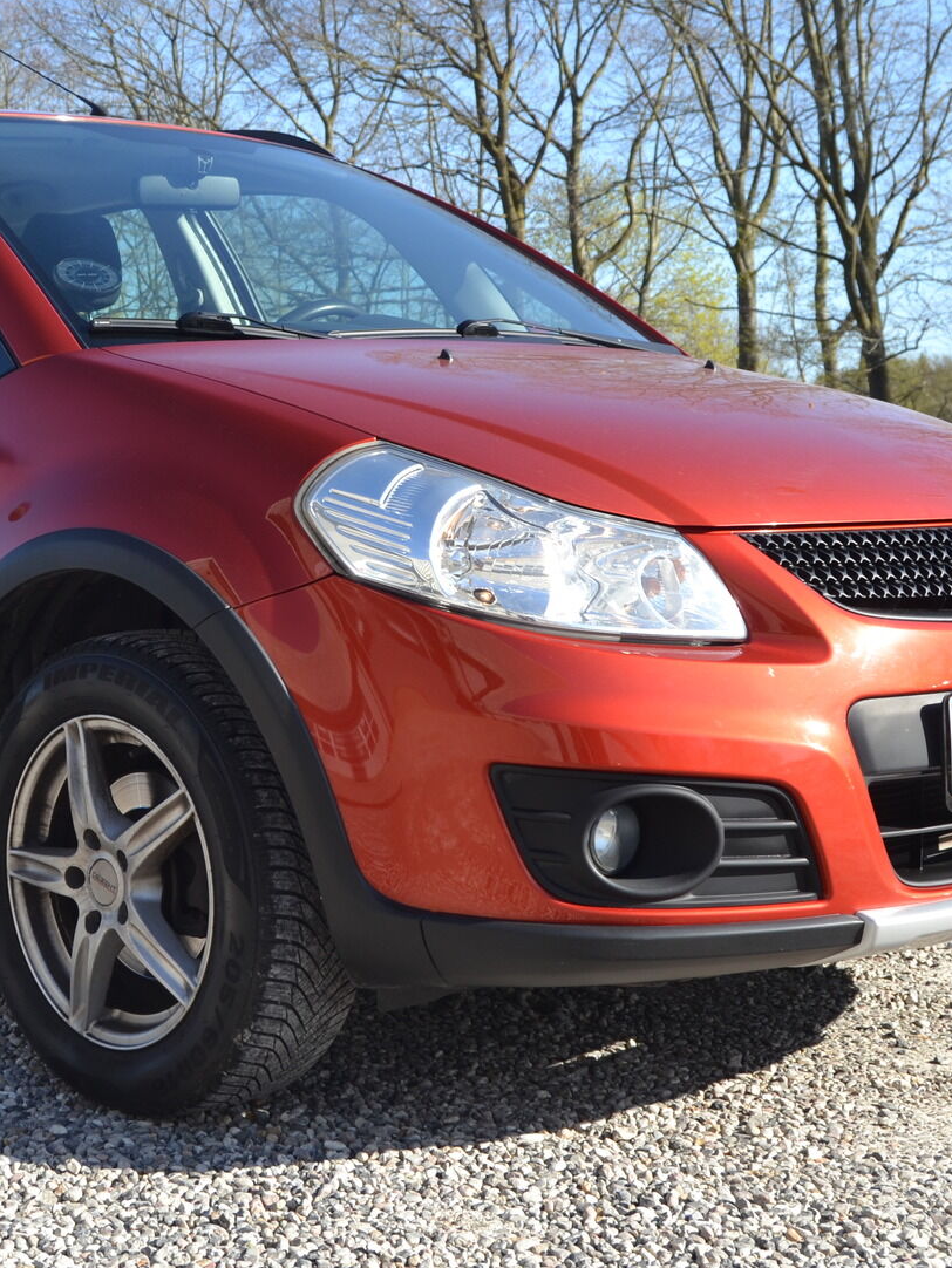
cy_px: 555
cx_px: 243
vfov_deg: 32.7
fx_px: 2157
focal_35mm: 59
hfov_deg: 24.6
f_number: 7.1
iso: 100
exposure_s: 1/200
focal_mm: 23
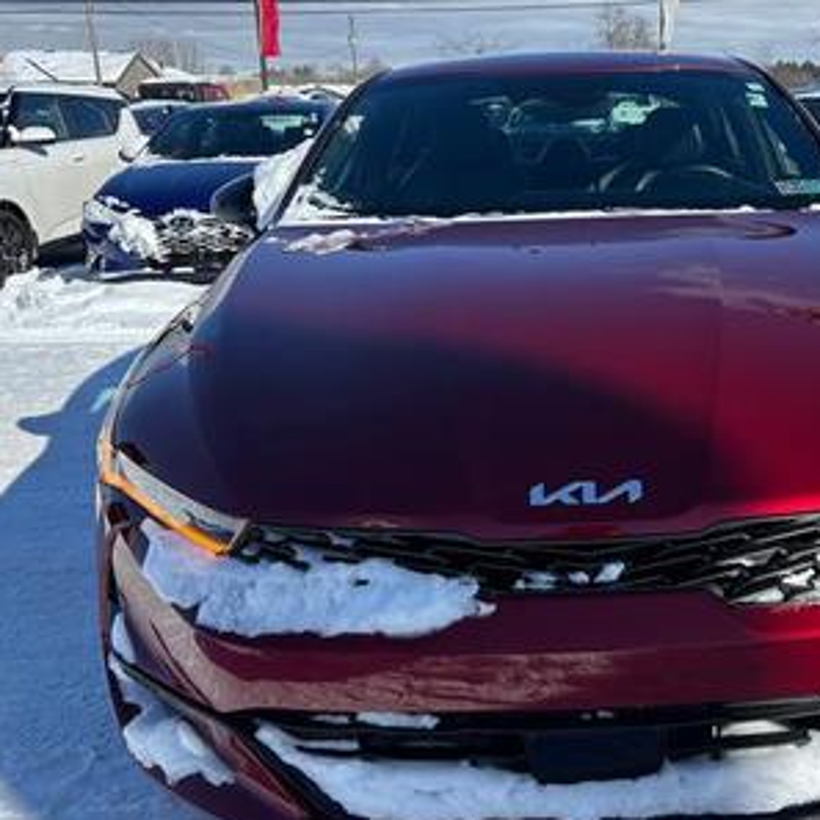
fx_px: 1045
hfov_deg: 41.7
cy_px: 431
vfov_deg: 42.8
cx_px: 602
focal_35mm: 39
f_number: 1.6
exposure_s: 1/3534
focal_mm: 5.96
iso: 50
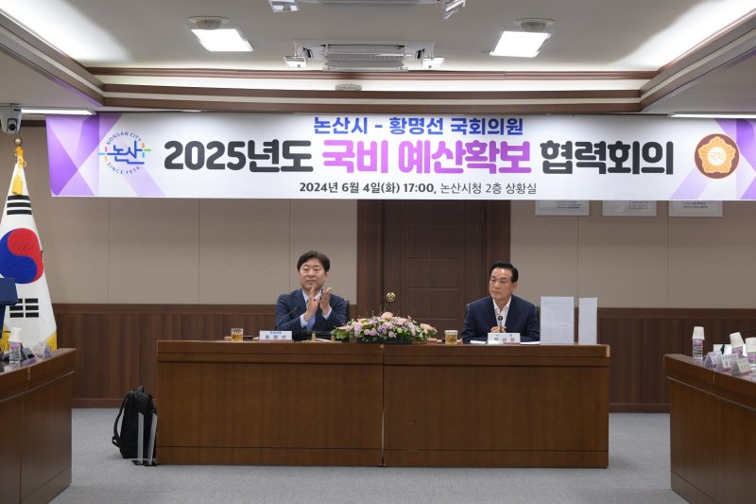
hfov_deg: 25.7
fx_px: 1659
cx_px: 378
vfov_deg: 17.3
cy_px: 252
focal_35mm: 79
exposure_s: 1/200
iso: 800
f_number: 3.5
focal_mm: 79
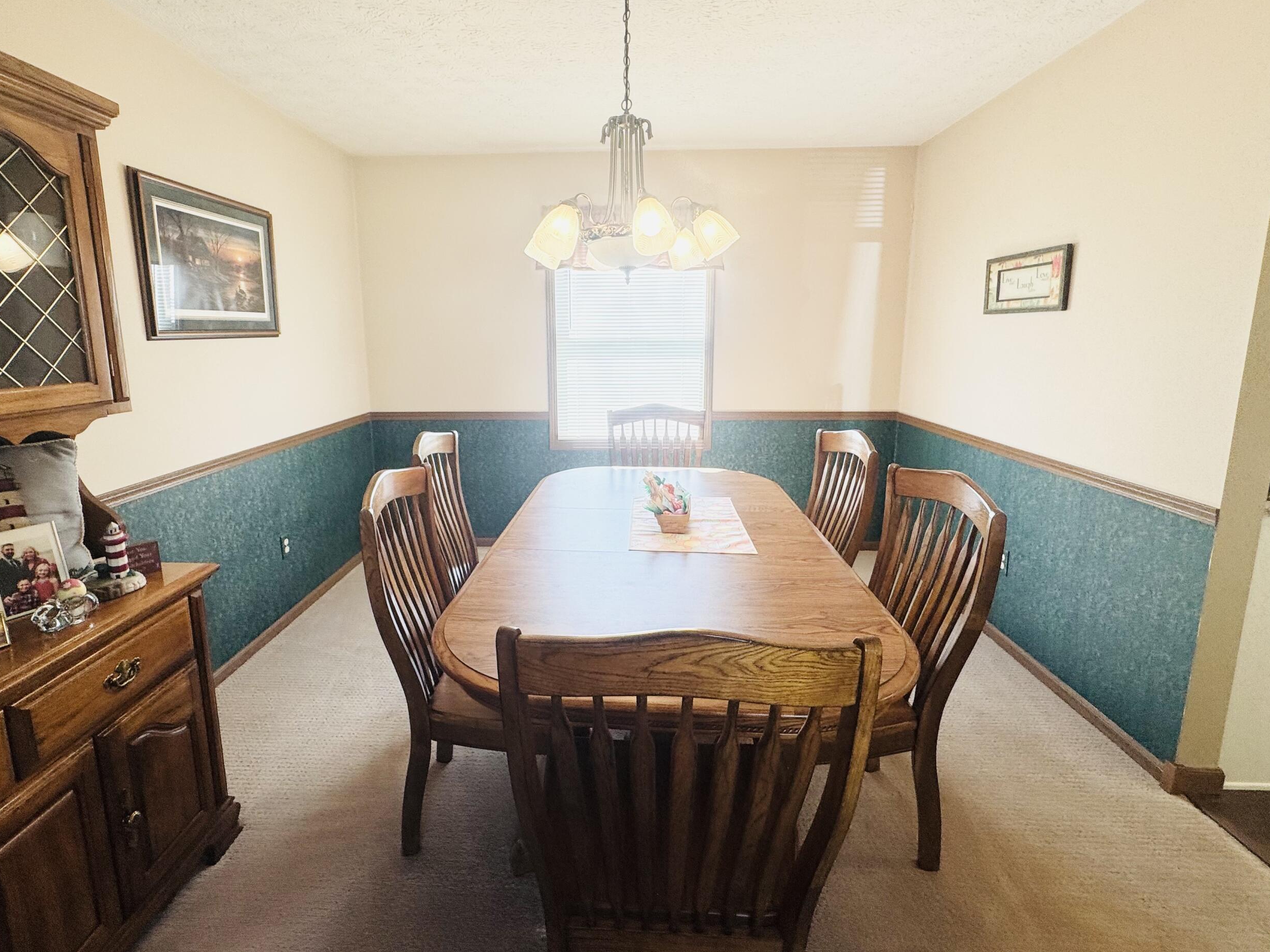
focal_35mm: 17
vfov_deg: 74.6
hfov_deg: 90.9
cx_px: 600
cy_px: 443
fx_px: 624
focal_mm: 2.22
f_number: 2.2
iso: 64
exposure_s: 1/120
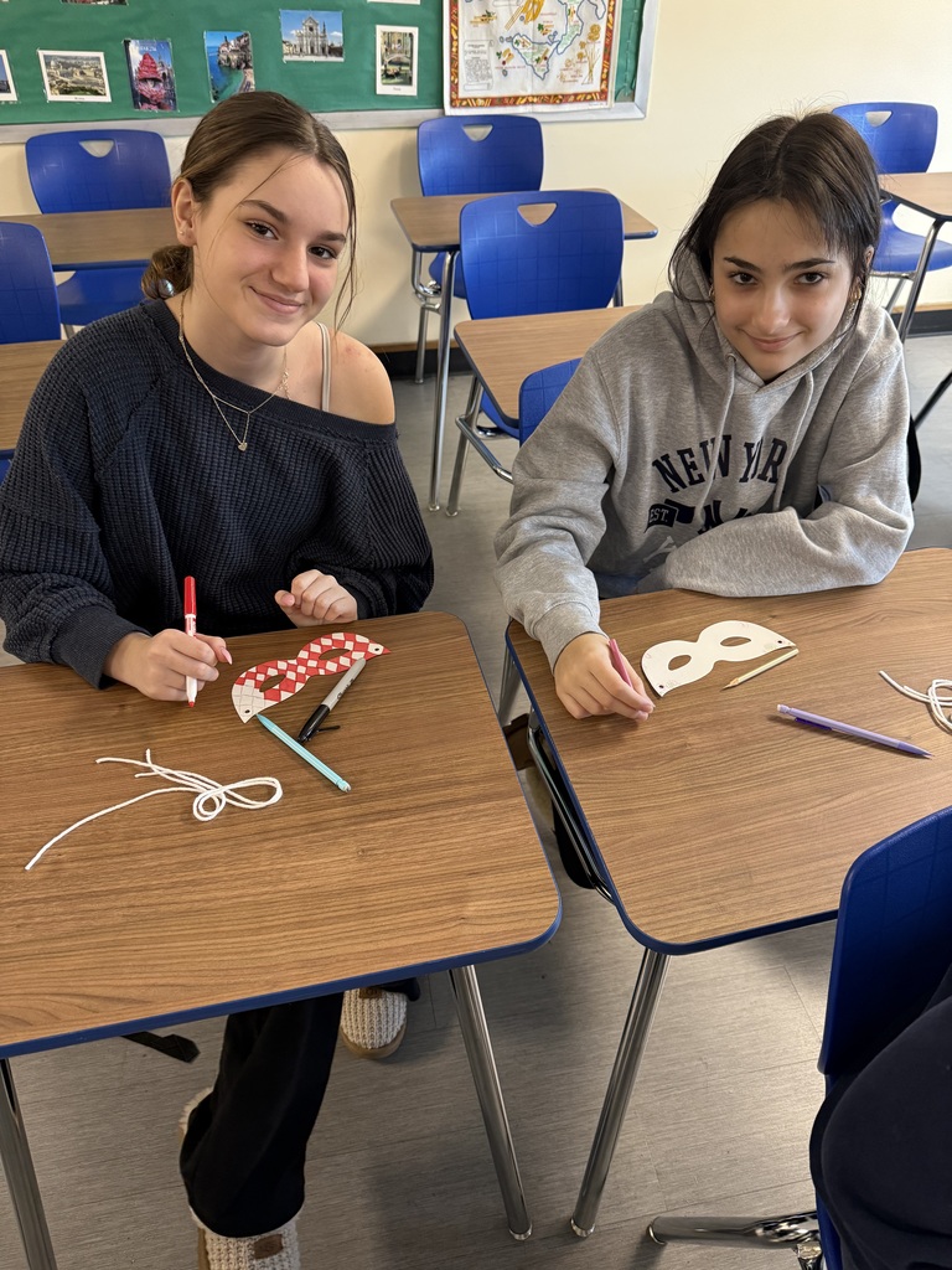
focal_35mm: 24
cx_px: 476
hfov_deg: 56.8
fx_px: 880
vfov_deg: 71.6
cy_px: 635
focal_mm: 6.76
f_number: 1.78
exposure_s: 1/60
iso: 250
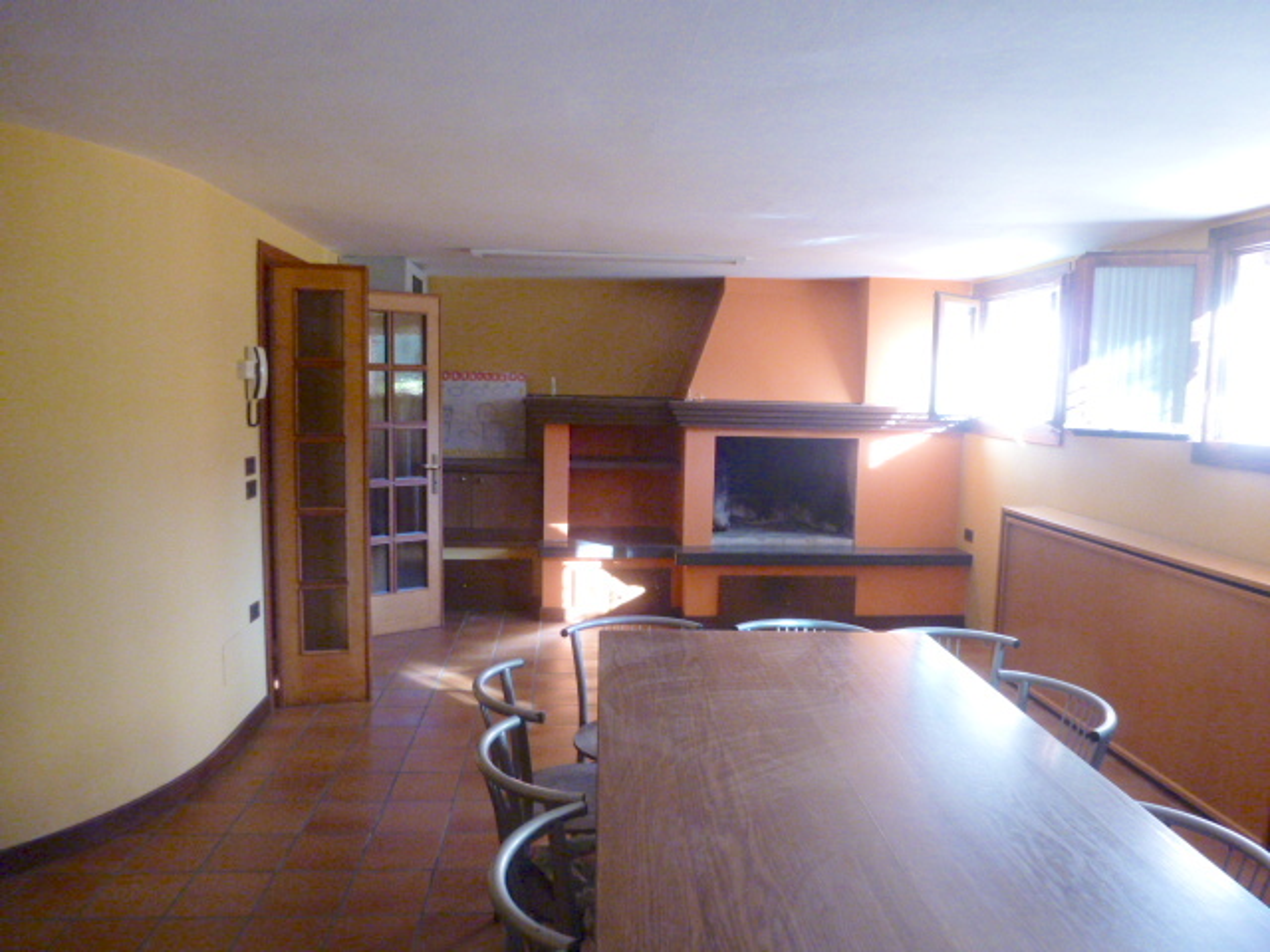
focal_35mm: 24
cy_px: 476
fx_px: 881
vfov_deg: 56.8
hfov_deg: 71.6
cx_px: 635
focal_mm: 4.3
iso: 400
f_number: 3.3
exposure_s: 1/25
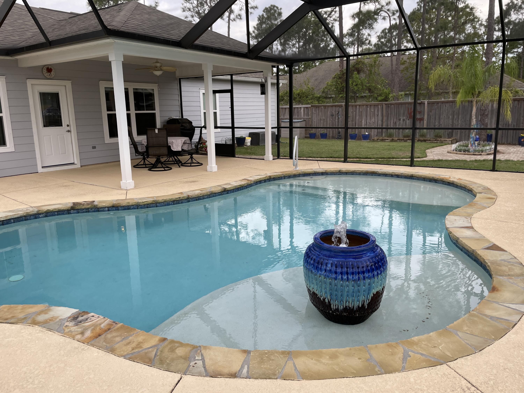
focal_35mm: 26
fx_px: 394
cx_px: 262
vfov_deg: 53.1
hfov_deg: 67.3
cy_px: 196
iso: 32
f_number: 1.6
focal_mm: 4.2
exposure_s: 1/449
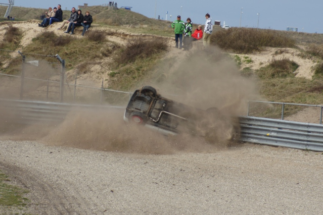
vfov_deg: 5.1
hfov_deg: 7.6
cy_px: 108
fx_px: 2422
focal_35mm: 270
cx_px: 162
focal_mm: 180
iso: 100
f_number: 5.6
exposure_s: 1/500
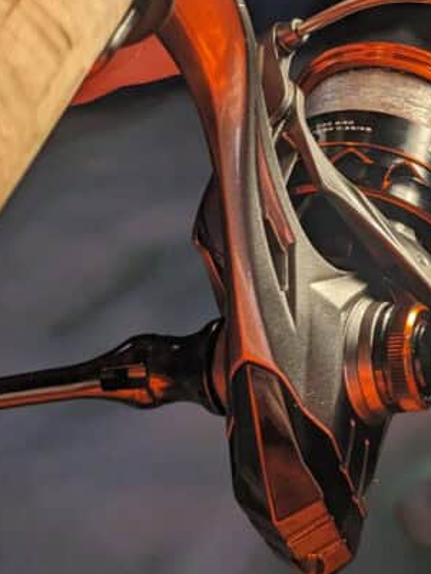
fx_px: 1145
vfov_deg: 27.6
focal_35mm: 69
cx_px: 335
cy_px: 119
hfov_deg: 21.1
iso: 49
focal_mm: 4.4
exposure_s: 1/1232
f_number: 1.7
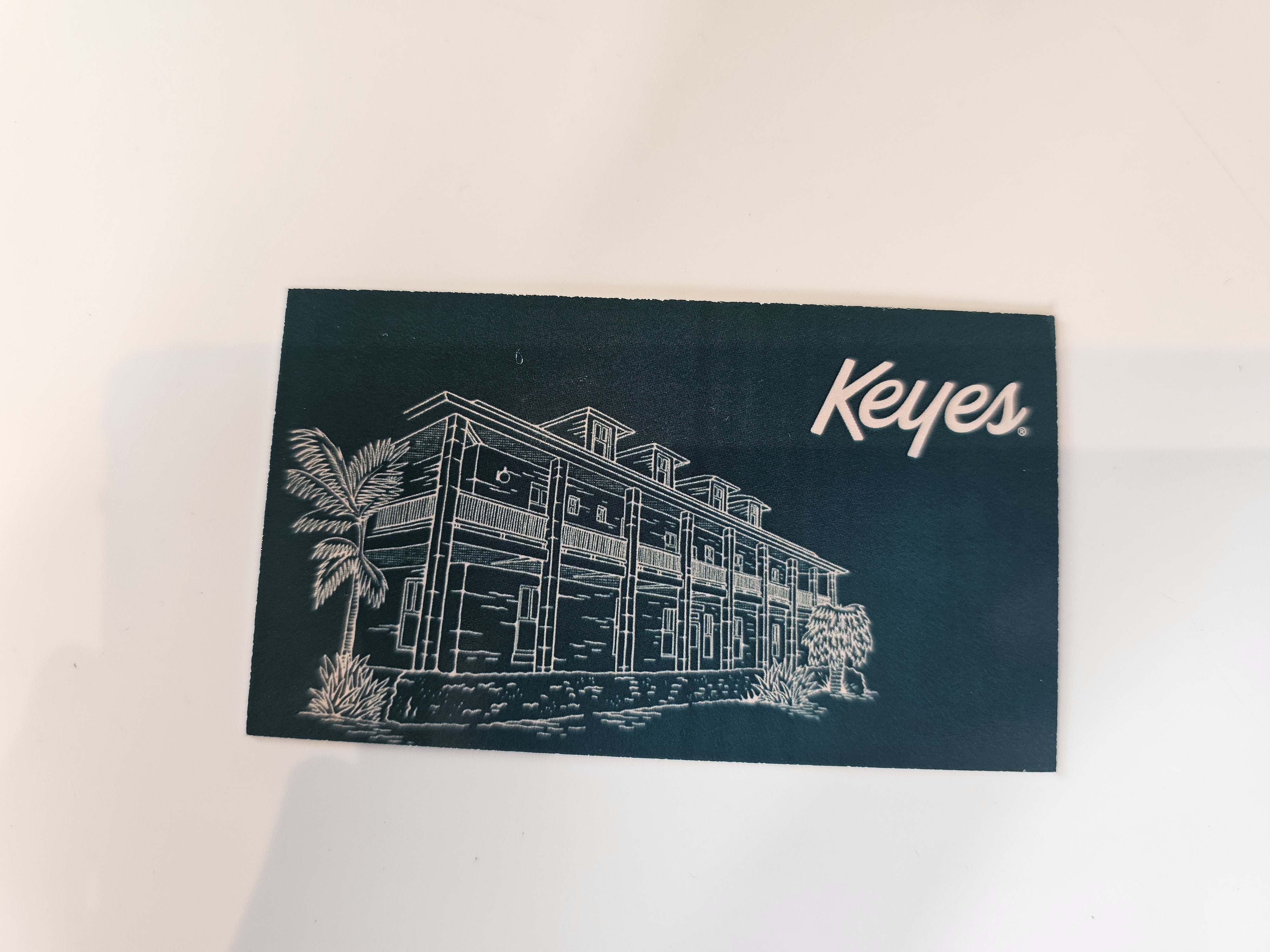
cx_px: 635
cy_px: 476
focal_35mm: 23
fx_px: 844
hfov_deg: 73.9
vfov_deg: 58.9
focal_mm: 6.3
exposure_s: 1/120
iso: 125
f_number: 1.7
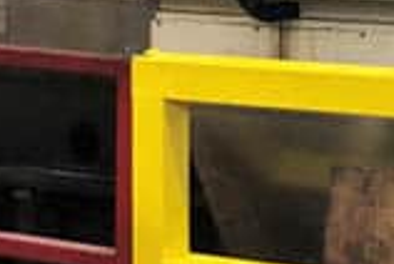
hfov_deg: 12.8
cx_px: 678
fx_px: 1612
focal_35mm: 147
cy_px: -202
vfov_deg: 9.0
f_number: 1.8
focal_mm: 3.99
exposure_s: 1/15
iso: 50
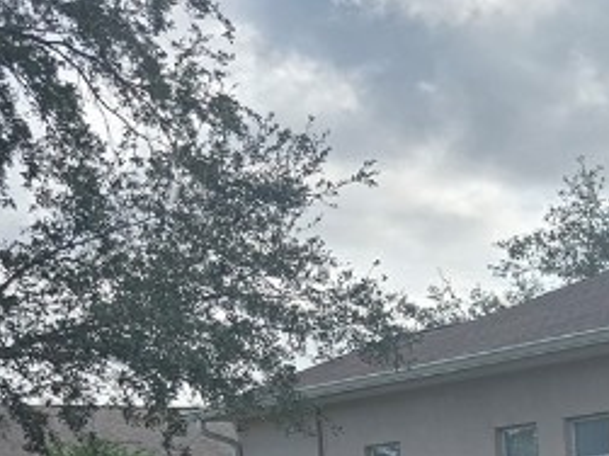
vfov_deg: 15.1
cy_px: 577
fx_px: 1653
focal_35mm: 94
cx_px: 1220
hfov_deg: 16.1
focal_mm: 6.3
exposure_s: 1/1114
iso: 12
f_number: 1.7
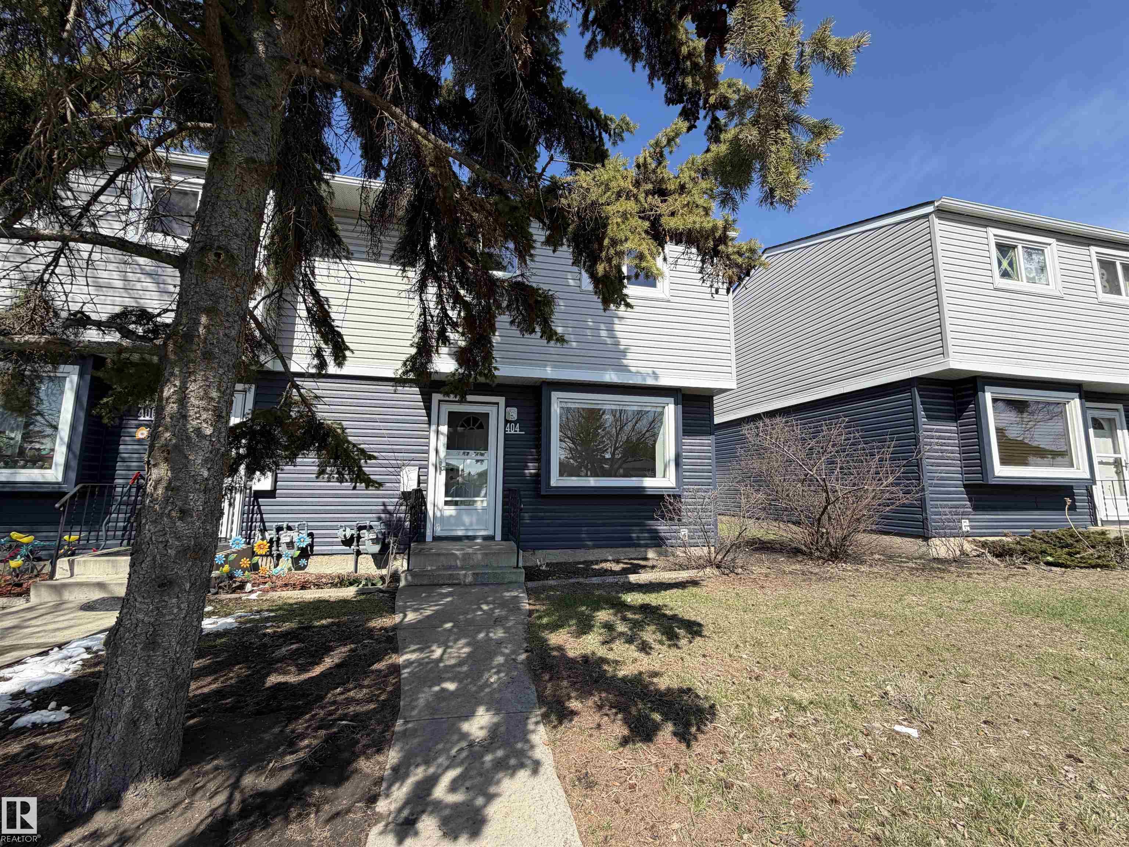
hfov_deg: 102.1
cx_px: 564
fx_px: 457
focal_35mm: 14
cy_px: 424
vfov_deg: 85.7
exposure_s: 1/770
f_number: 2.2
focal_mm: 2.22
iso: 32
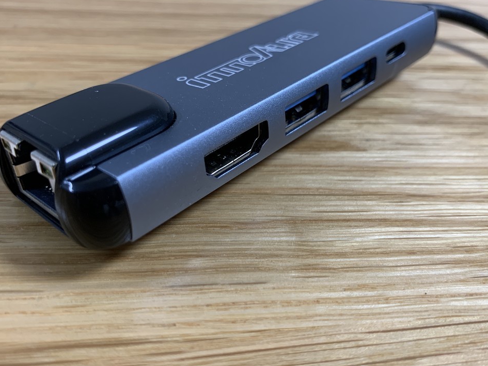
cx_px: 225
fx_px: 465
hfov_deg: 55.3
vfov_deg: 42.9
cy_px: 176
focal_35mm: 33
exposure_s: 1/60
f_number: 1.8
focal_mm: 4.25
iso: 125
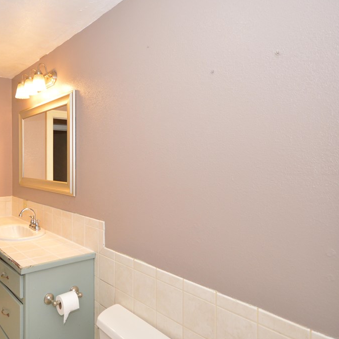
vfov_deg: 65.0
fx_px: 266
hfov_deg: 61.7
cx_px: 89
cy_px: 167
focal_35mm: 24
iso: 560
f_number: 4
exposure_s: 1/60
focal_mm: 10
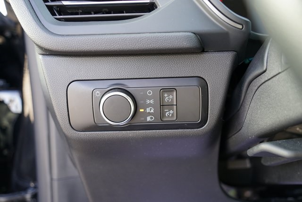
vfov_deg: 40.0
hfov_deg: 57.2
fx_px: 277
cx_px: 151
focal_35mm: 33
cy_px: 101
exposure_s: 1/60
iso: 400
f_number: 4
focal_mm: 33
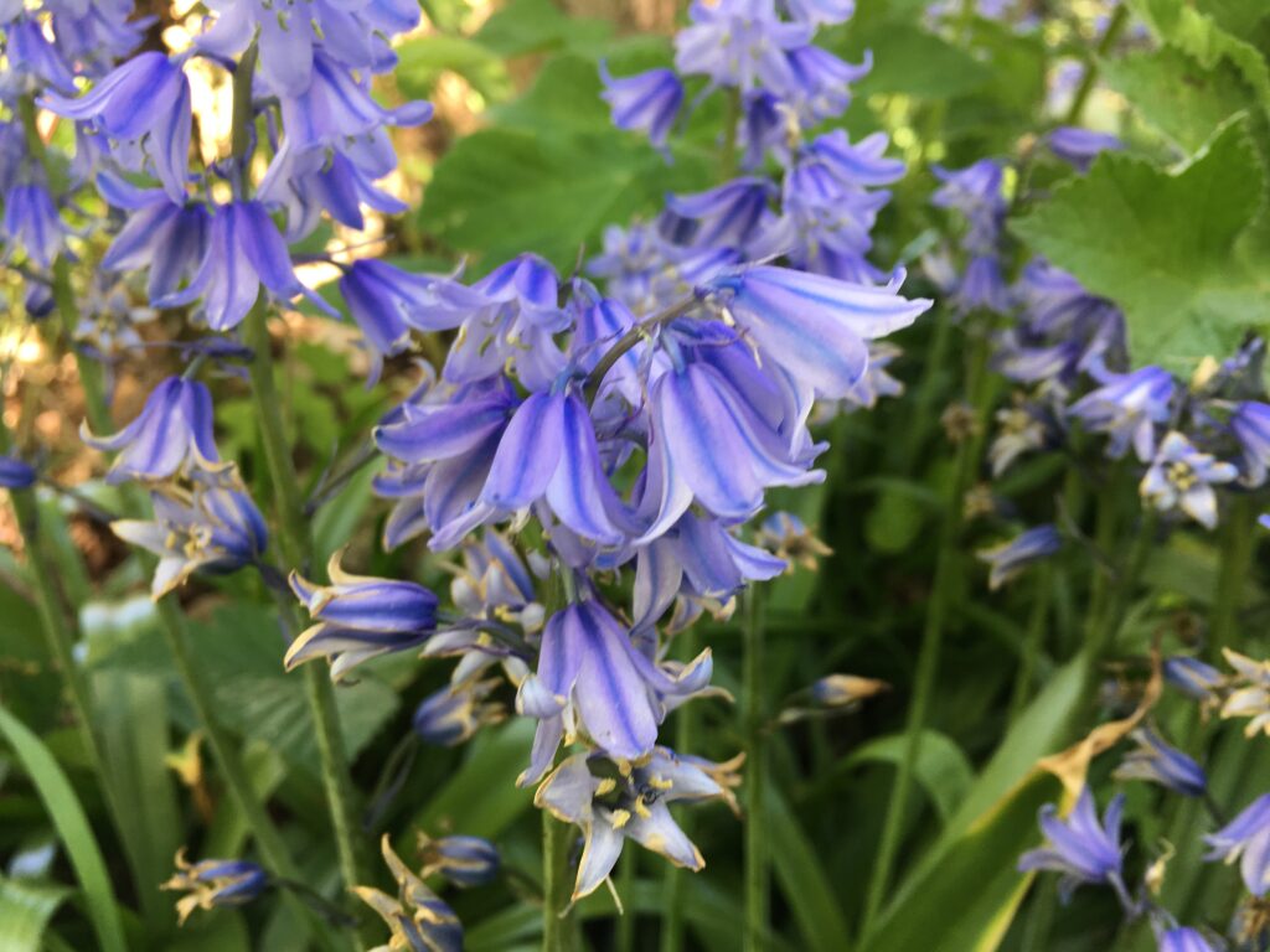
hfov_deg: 61.7
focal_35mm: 29
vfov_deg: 48.2
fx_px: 1064
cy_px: 476
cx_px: 635
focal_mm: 4.15
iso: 25
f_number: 2.2
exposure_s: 1/50
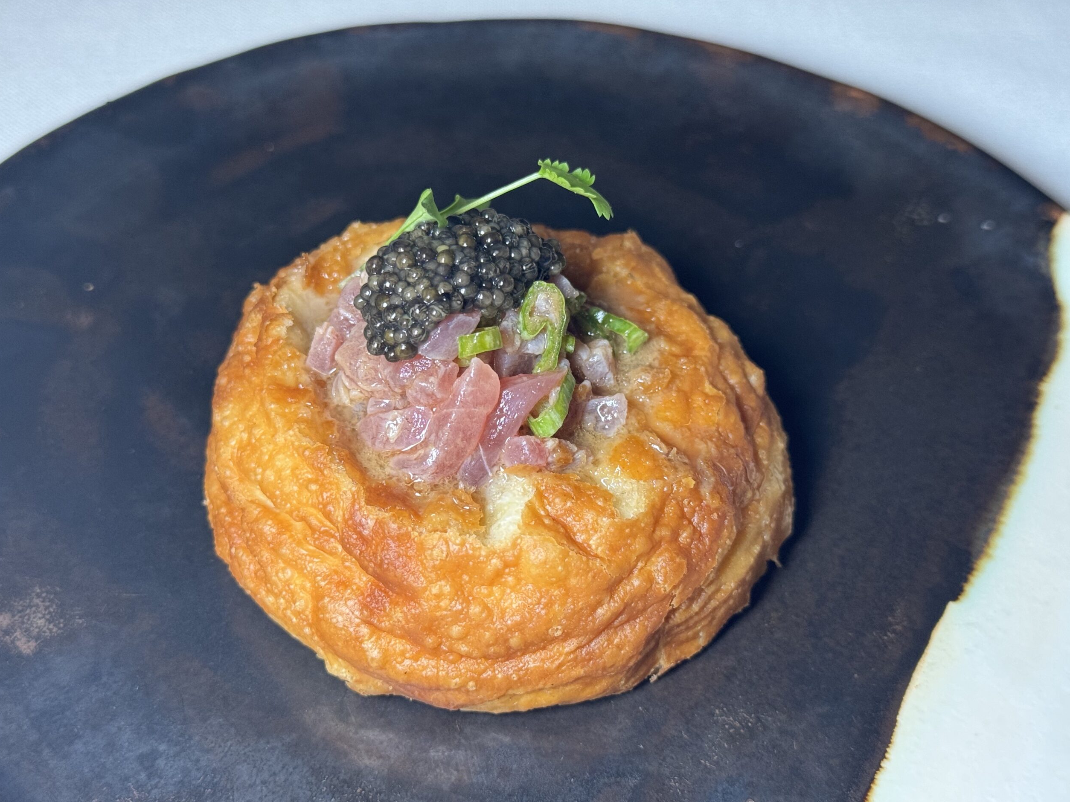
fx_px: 1515
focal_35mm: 49
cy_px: 398
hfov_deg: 38.9
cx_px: 527
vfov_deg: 29.7
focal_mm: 6.76
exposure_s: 1/50
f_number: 1.78
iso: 160
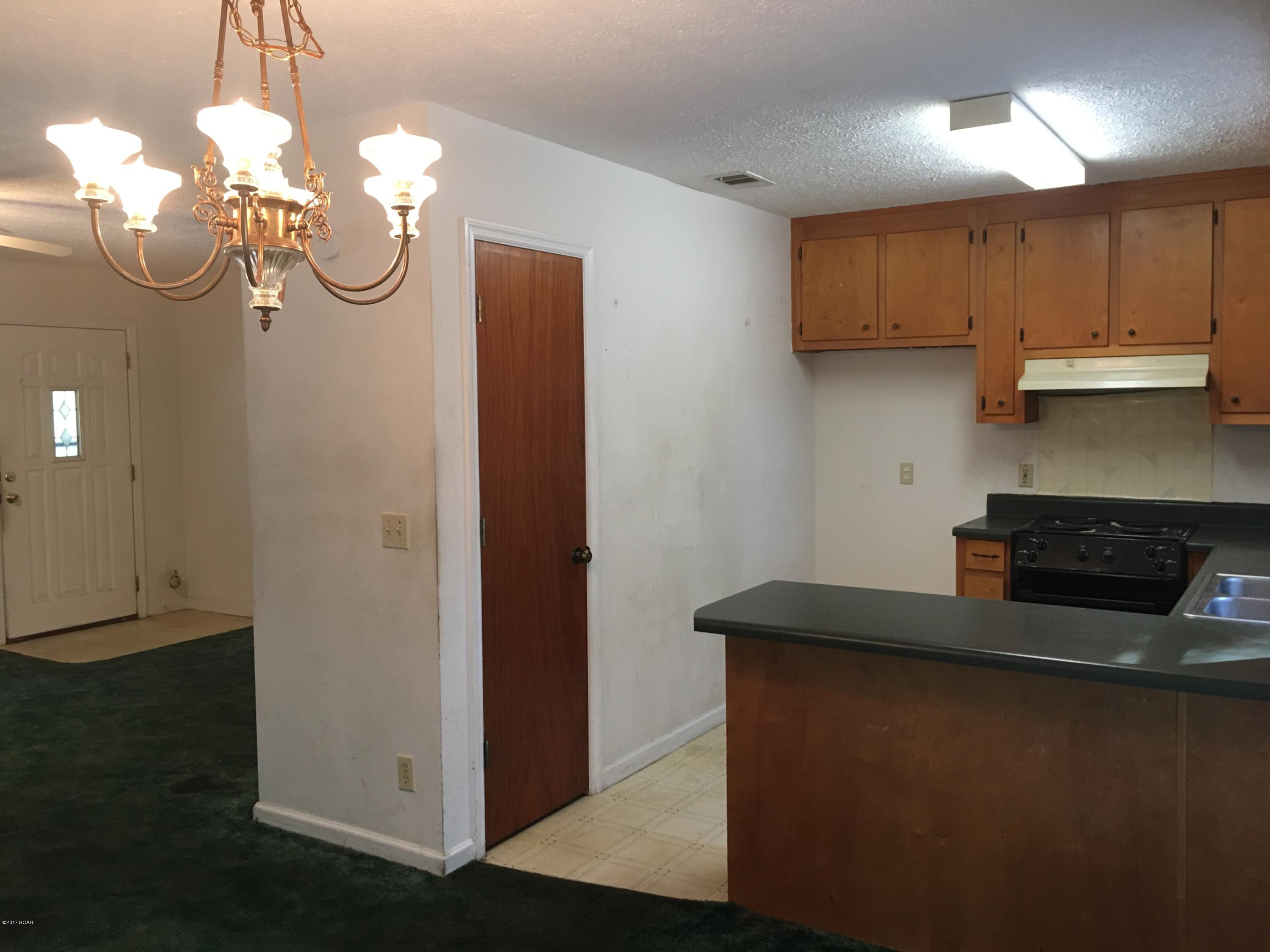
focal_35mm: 29
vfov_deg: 48.2
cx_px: 635
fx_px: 1064
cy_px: 476
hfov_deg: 61.7
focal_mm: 4.15
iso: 40
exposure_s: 1/15
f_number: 2.2
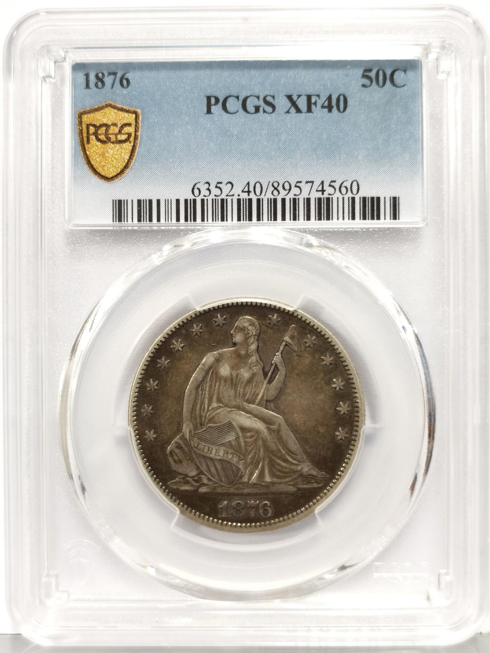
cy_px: 326
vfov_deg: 35.5
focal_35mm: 54
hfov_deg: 27.0
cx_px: 245
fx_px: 1019
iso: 200
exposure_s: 1/100
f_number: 16
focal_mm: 5.56
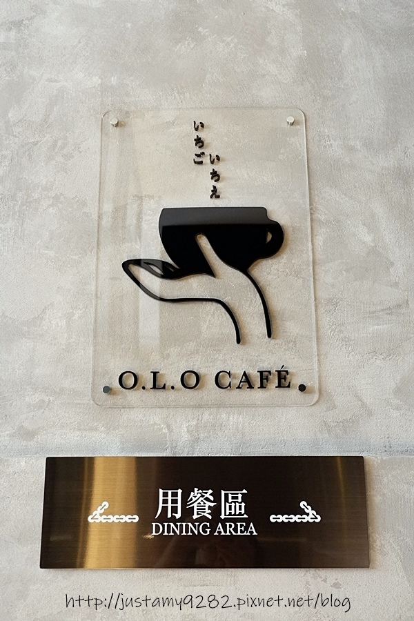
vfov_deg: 50.7
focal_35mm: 38
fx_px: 655
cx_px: 207
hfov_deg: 35.1
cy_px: 310
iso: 3200
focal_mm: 25.6
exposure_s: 1/30
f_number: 4.5
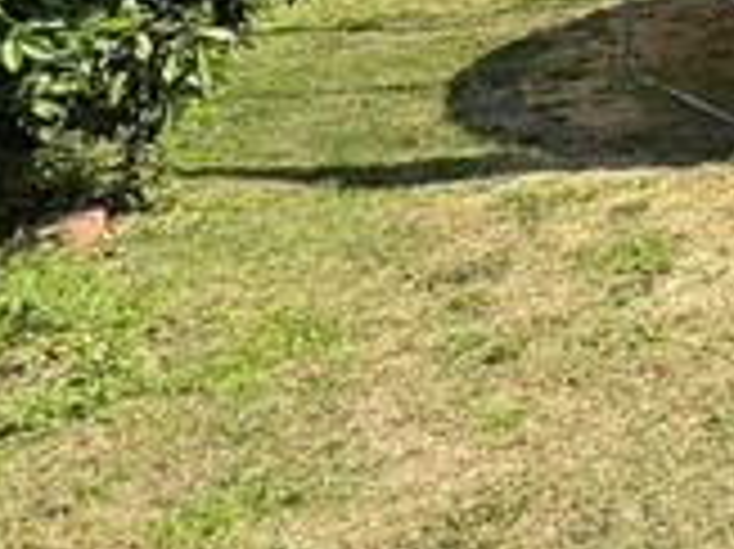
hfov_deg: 24.5
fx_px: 1165
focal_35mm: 55
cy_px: -198
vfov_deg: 23.0
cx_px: 1175
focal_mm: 2.22
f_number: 2.2
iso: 64
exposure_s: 1/607
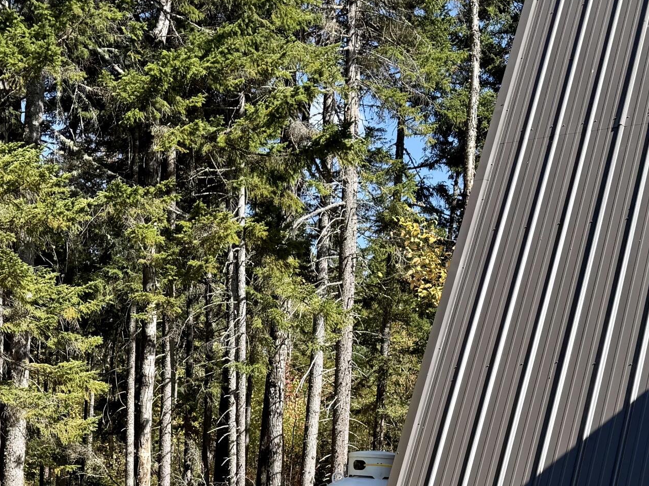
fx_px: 1069
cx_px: 234
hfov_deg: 33.6
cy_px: 562
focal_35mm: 57
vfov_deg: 23.7
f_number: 1.78
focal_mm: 6.76
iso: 80
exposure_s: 1/2110
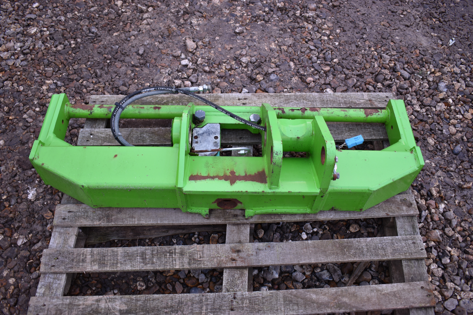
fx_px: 414
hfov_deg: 59.5
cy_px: 158
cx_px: 236
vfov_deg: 41.7
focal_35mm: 32
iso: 100
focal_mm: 21
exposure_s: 1/25
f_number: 3.8
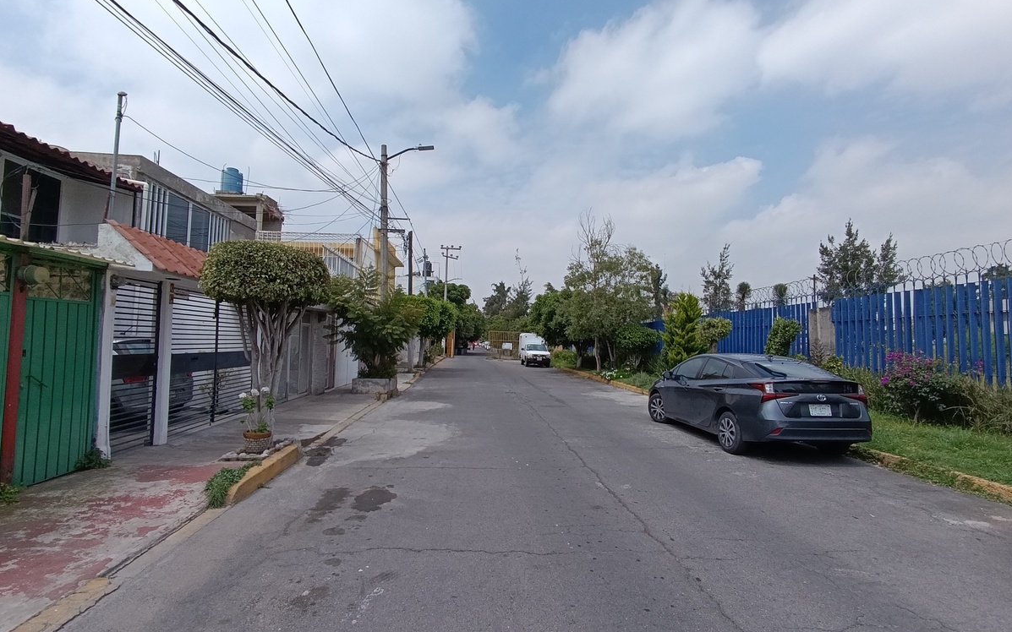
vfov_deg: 68.0
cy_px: 316
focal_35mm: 17
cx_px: 506
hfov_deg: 94.4
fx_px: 469
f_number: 2.2
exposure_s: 1/1420
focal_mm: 1.65
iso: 50
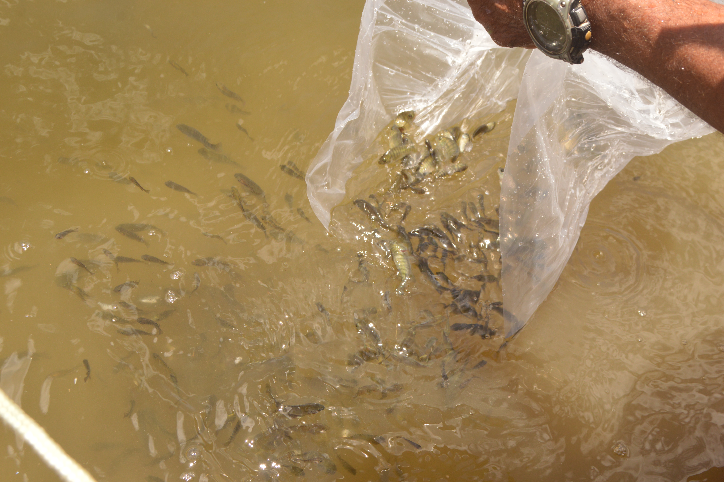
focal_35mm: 51
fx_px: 1025
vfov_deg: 26.4
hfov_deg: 38.9
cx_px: 362
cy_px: 241
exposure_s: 1/320
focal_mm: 34
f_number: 10
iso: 400
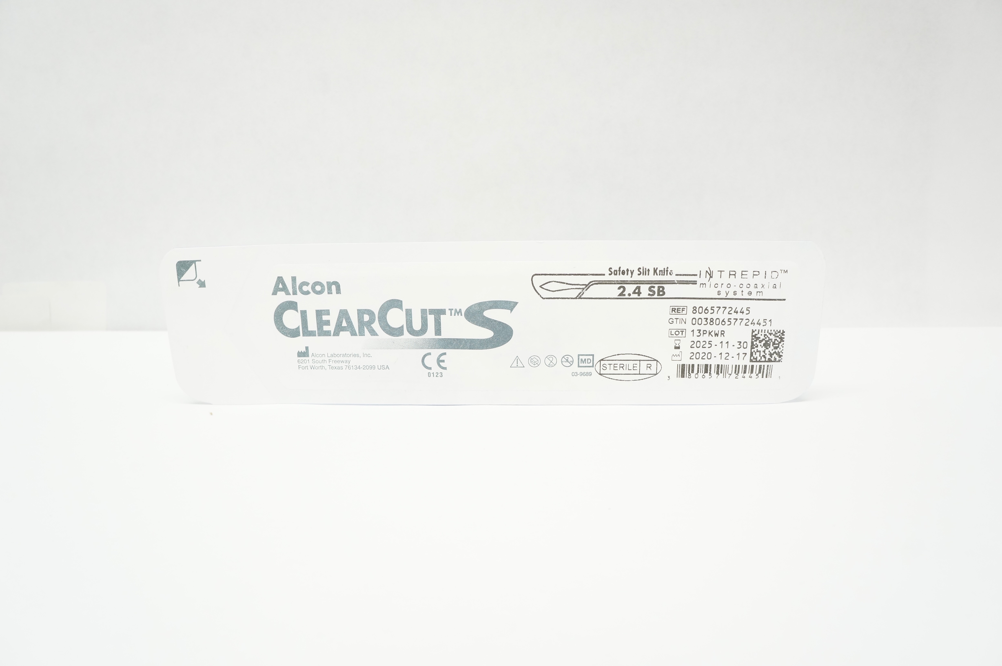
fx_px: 751
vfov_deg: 47.8
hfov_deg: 67.4
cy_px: 333
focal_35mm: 27
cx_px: 501
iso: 800
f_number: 7.1
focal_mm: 18
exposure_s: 1/60
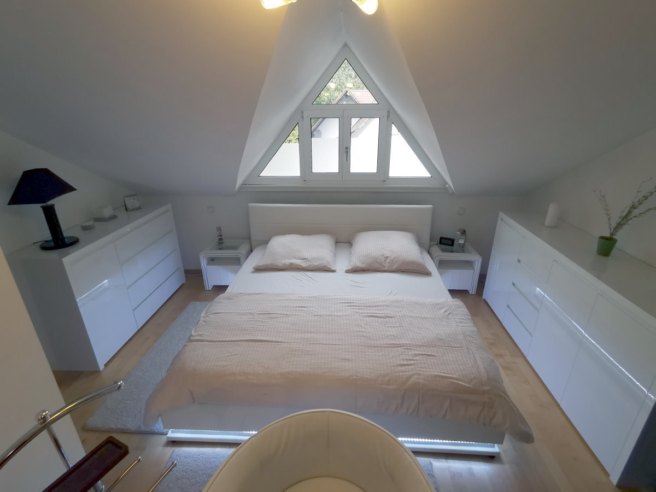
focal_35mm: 18
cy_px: 246
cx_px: 328
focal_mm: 2.35
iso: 50
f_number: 2.2
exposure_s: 1/50
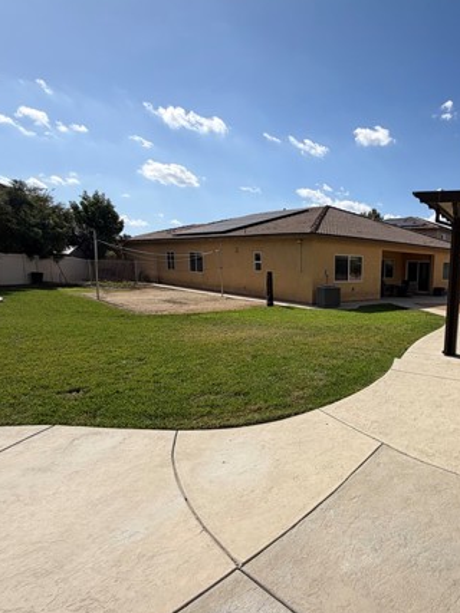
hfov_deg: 57.4
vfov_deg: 78.9
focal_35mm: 21
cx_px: 384
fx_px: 372
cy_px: 324
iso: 20
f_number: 2.2
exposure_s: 1/1399
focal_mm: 2.22
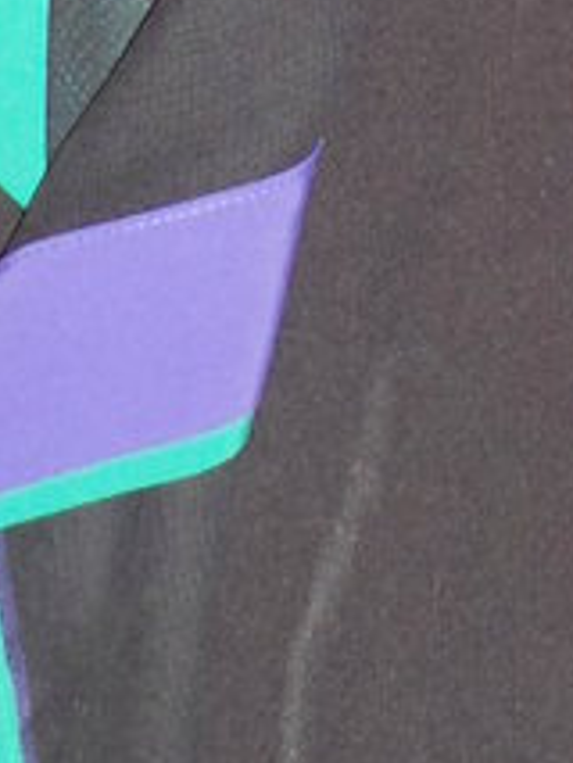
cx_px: 1243
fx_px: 3594
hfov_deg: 8.5
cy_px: -249
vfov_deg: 11.8
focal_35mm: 163
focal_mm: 4.7
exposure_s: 1/8
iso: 100
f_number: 2.8
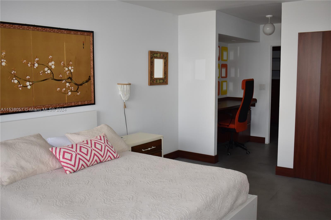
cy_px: 110
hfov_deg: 55.1
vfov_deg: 38.3
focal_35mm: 34
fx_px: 317
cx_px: 166
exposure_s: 1/125
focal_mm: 23
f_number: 3.8
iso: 320
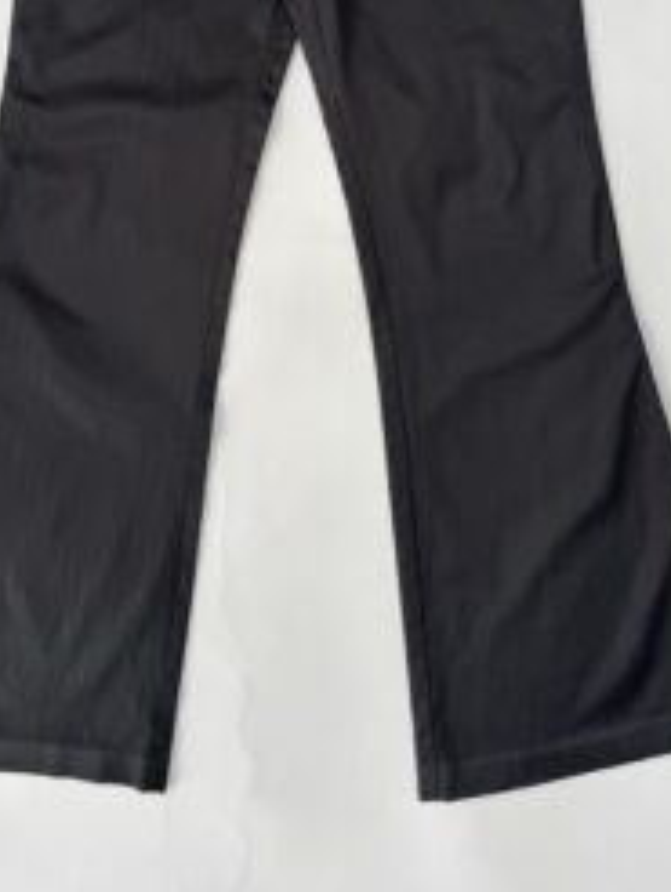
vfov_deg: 45.3
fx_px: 1006
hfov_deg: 36.8
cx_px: 279
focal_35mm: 39
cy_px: 170
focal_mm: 6.76
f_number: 1.78
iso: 80
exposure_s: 1/120
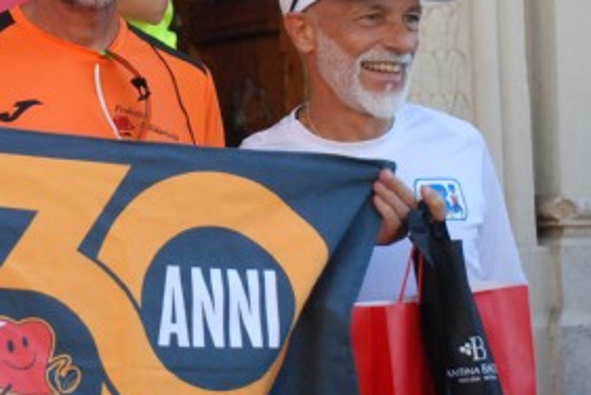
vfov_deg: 8.9
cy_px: 108
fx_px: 2531
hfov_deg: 13.2
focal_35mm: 154
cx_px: 15
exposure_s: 1/800
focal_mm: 48
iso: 1000
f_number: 4.8
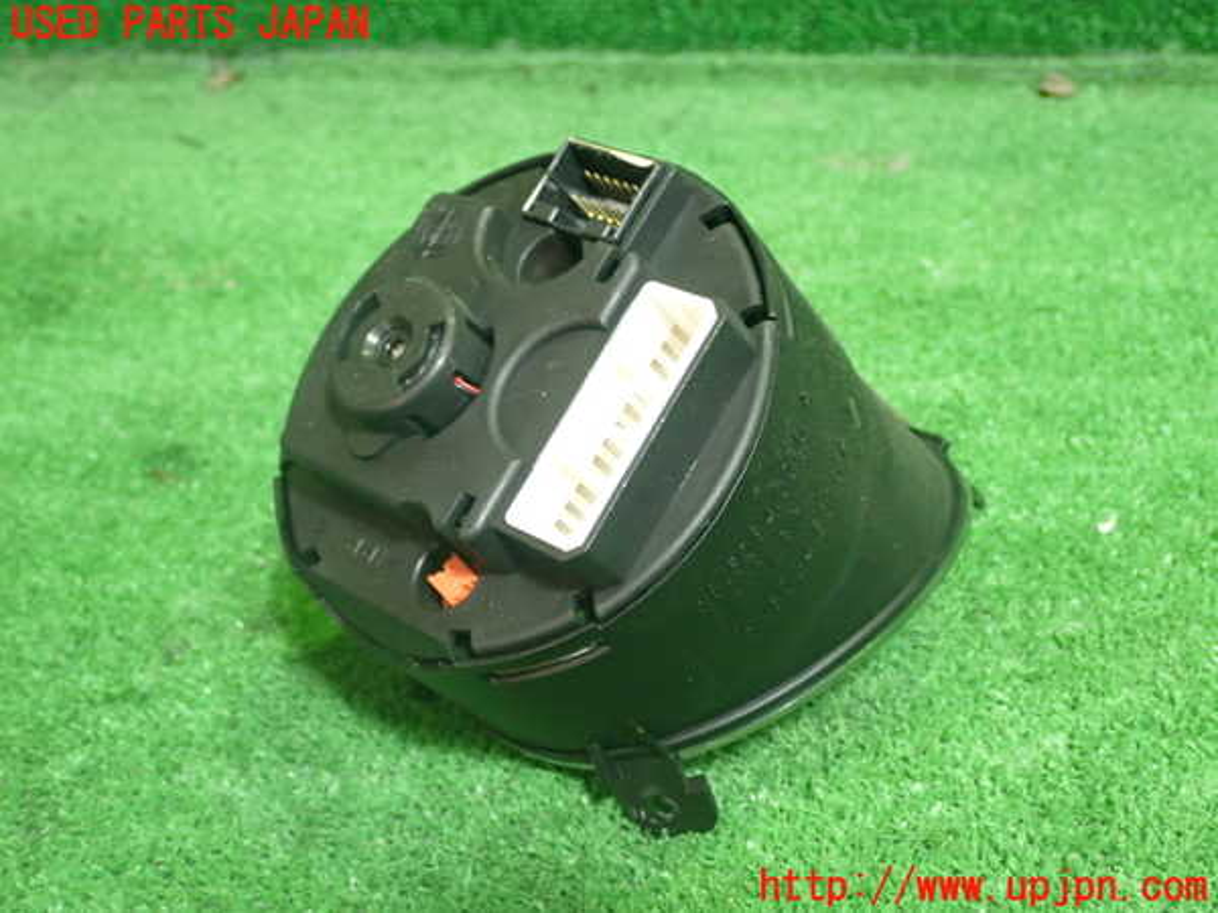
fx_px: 1759
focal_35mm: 50
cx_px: 609
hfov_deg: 38.2
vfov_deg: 29.1
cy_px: 456
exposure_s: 1/40
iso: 800
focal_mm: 9.01
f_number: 3.2
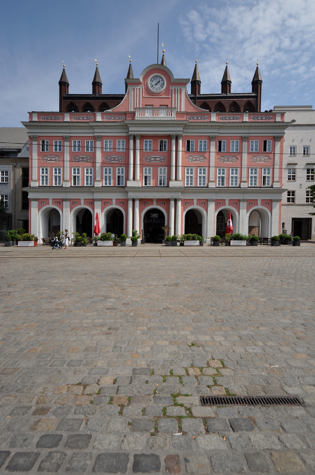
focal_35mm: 20
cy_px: 238
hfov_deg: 63.1
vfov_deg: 85.5
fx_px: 257
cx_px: 158
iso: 200
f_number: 5
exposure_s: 1/1600
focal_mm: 13
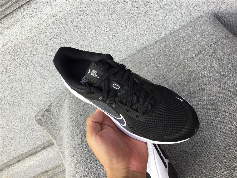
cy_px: 89
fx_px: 212
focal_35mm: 31
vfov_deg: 45.4
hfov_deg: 58.4
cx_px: 118
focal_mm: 3.3
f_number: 2.4
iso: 25
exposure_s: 1/165
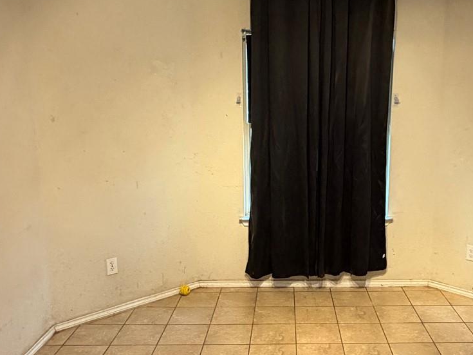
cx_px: 301
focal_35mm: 39
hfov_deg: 47.4
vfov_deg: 36.8
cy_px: 197
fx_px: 533
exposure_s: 1/60
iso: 400
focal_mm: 2.22
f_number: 2.2
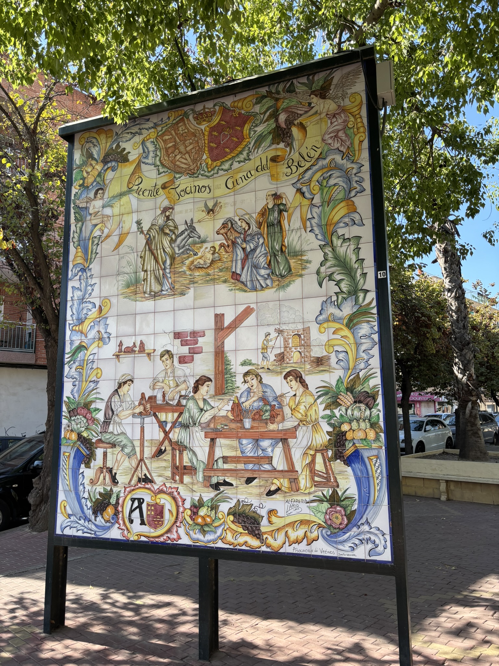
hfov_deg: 53.1
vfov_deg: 67.3
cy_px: 333
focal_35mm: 26
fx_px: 500
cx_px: 250
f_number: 1.6
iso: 50
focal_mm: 5.96
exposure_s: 1/792
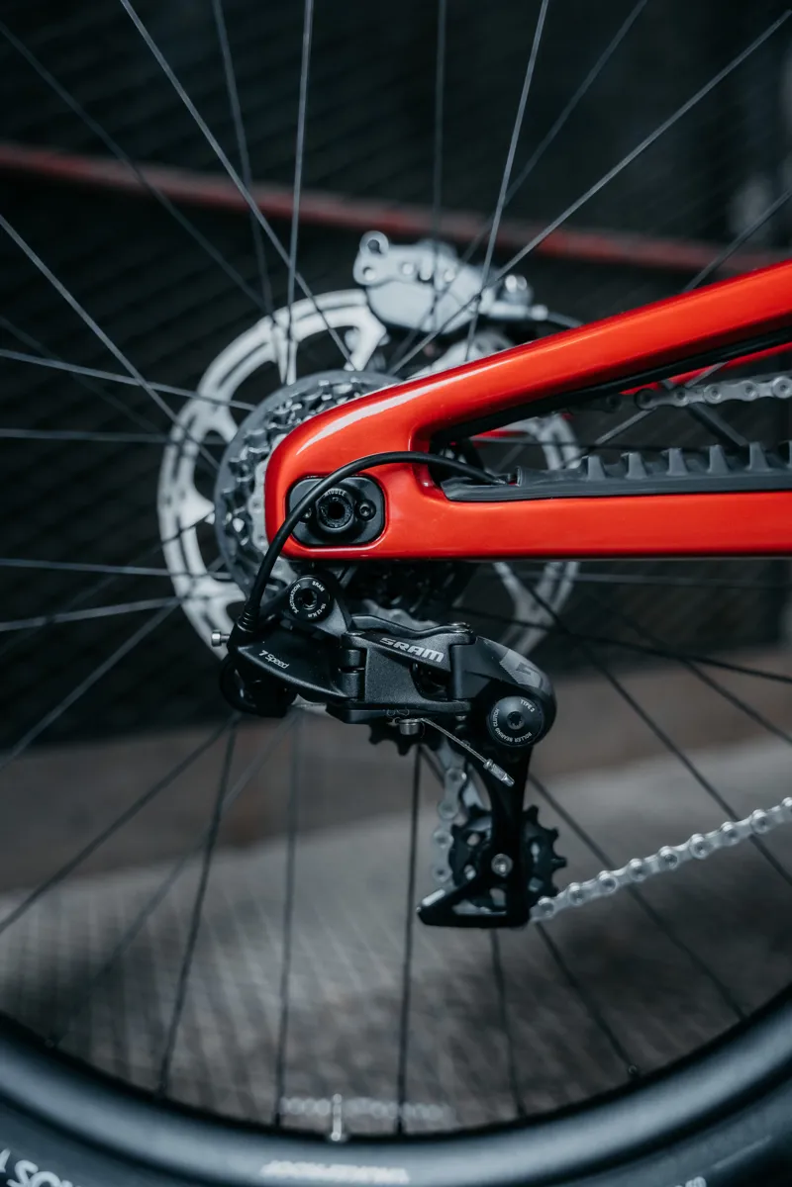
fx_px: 1402
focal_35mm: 42
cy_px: 594
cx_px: 396
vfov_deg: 45.9
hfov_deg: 31.5
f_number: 2.8
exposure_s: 1/160
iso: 1600
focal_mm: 42.5
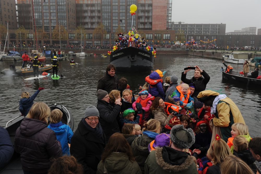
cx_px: 130
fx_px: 232
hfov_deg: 58.8
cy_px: 87
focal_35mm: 32
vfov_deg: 41.0
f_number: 6.3
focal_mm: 32
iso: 200
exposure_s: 1/160
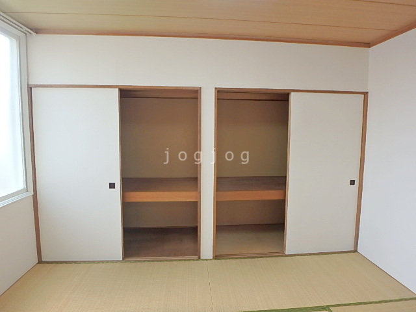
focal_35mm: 21
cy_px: 156
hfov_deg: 79.0
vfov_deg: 63.4
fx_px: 252
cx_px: 208
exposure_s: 1/80
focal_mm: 3.7
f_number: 3.5
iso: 125
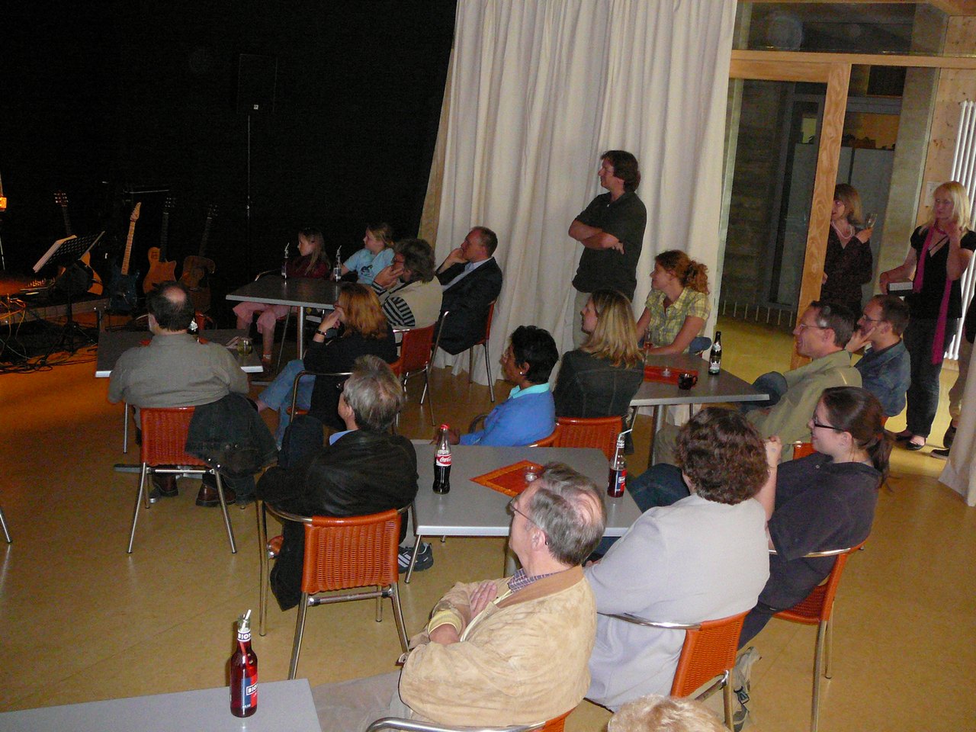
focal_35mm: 35
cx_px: 488
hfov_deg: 52.6
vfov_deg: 40.7
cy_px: 366
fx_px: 987
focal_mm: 5.2
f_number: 2.8
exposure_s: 1/30
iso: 400
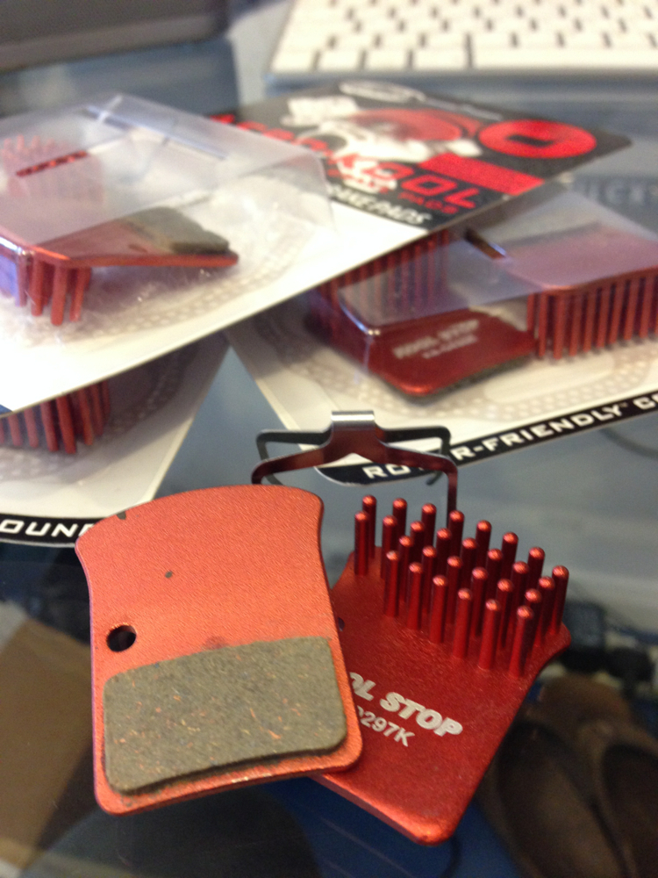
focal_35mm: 33
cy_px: 439
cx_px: 329
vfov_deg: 55.4
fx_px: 836
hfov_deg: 42.9
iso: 250
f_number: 2.4
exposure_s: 1/20
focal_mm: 4.12
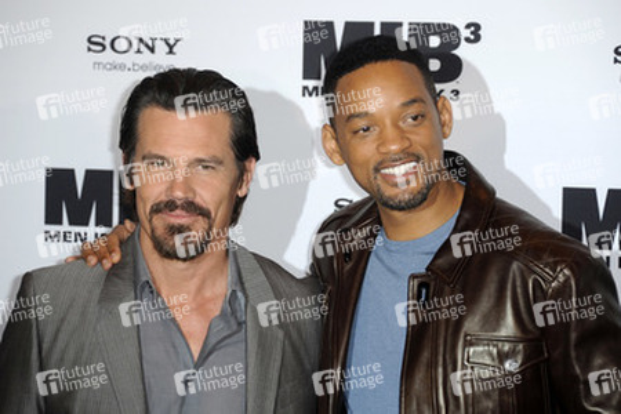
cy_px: 207
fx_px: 2932
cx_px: 310
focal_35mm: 170
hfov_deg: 12.1
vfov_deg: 8.1
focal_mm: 170
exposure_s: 1/160
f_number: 5.6
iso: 800
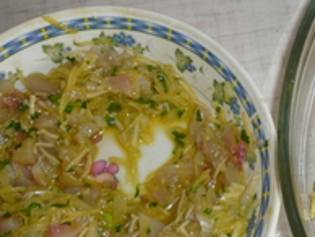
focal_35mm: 65
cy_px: 151
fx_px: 592
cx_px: 278
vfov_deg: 22.6
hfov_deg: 28.7
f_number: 2.8
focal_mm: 4.6
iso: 100
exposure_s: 1/30
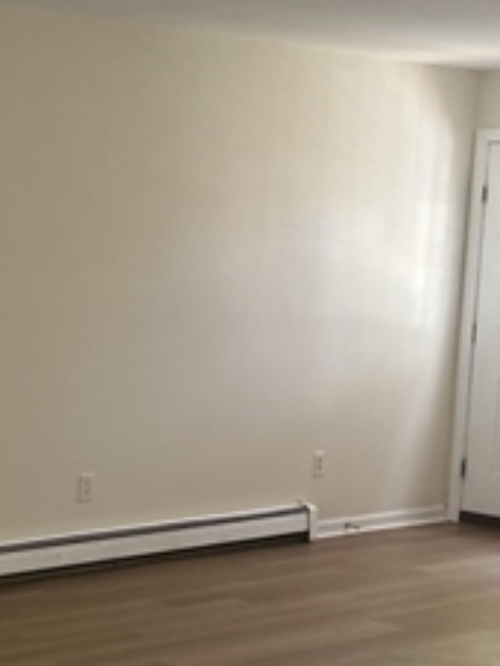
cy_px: 438
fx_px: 1560
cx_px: -61
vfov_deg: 24.0
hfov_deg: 17.5
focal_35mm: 81
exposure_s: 1/120
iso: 160
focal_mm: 6.86
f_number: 1.78
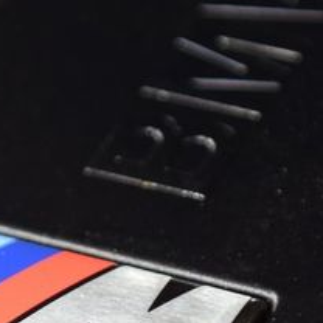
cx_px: 78
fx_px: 2903
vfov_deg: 6.4
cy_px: 294
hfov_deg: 6.4
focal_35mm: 275
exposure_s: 1/30
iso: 1600
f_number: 3.2
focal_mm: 70
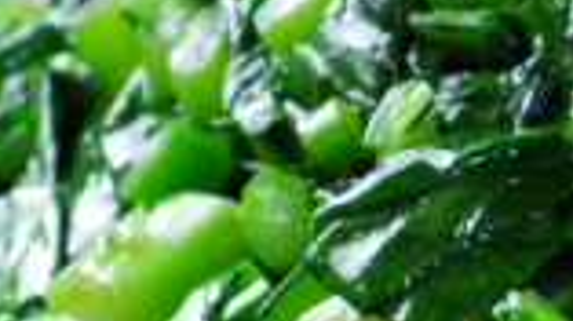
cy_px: 232
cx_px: 931
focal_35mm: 616
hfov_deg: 3.5
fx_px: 9351
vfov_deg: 2.0
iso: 160
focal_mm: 60
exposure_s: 1/160
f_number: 7.1
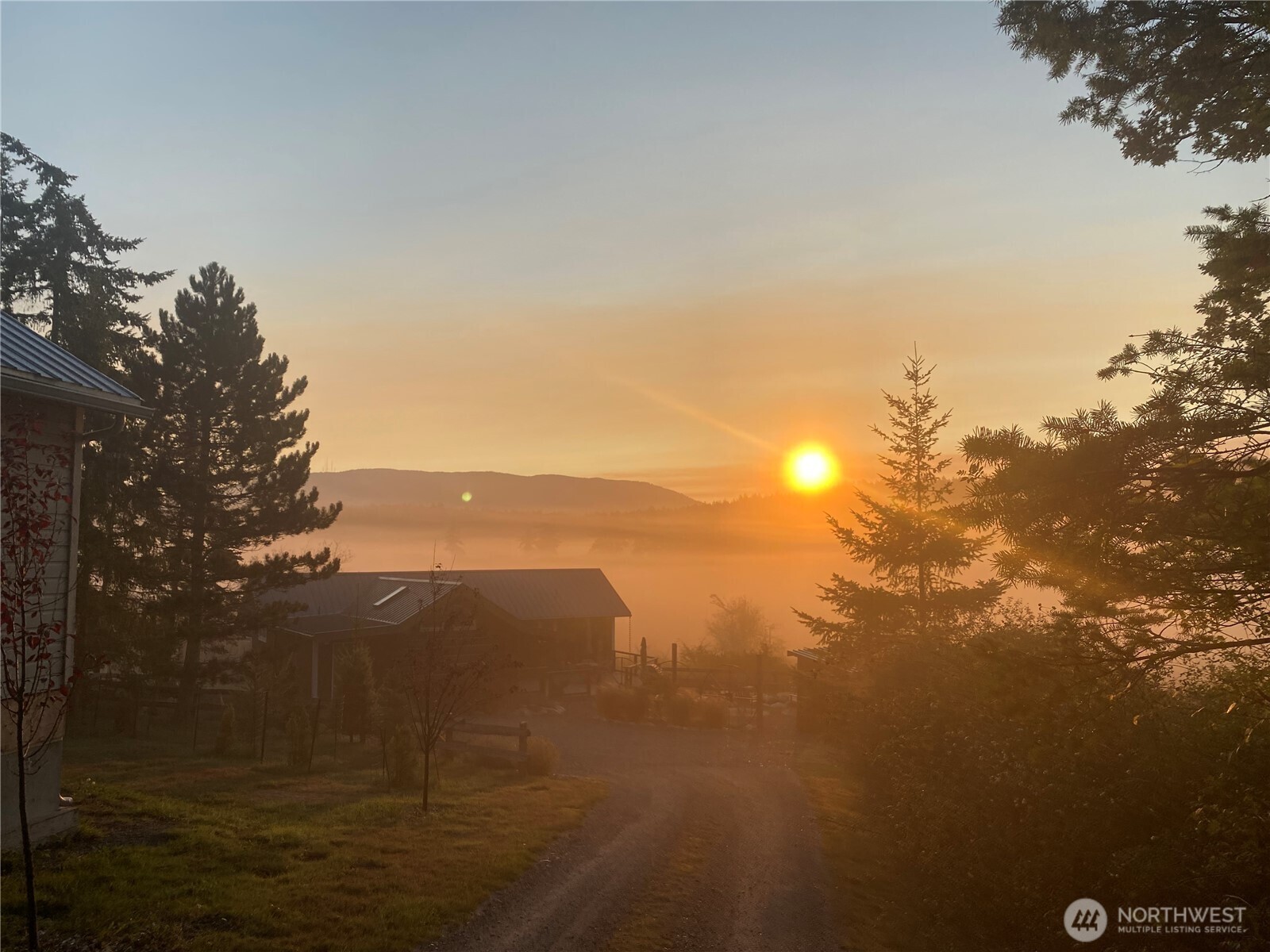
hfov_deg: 67.3
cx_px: 635
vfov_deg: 53.1
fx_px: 954
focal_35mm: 26
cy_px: 476
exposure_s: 1/2688
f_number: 1.8
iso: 32
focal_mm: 4.25
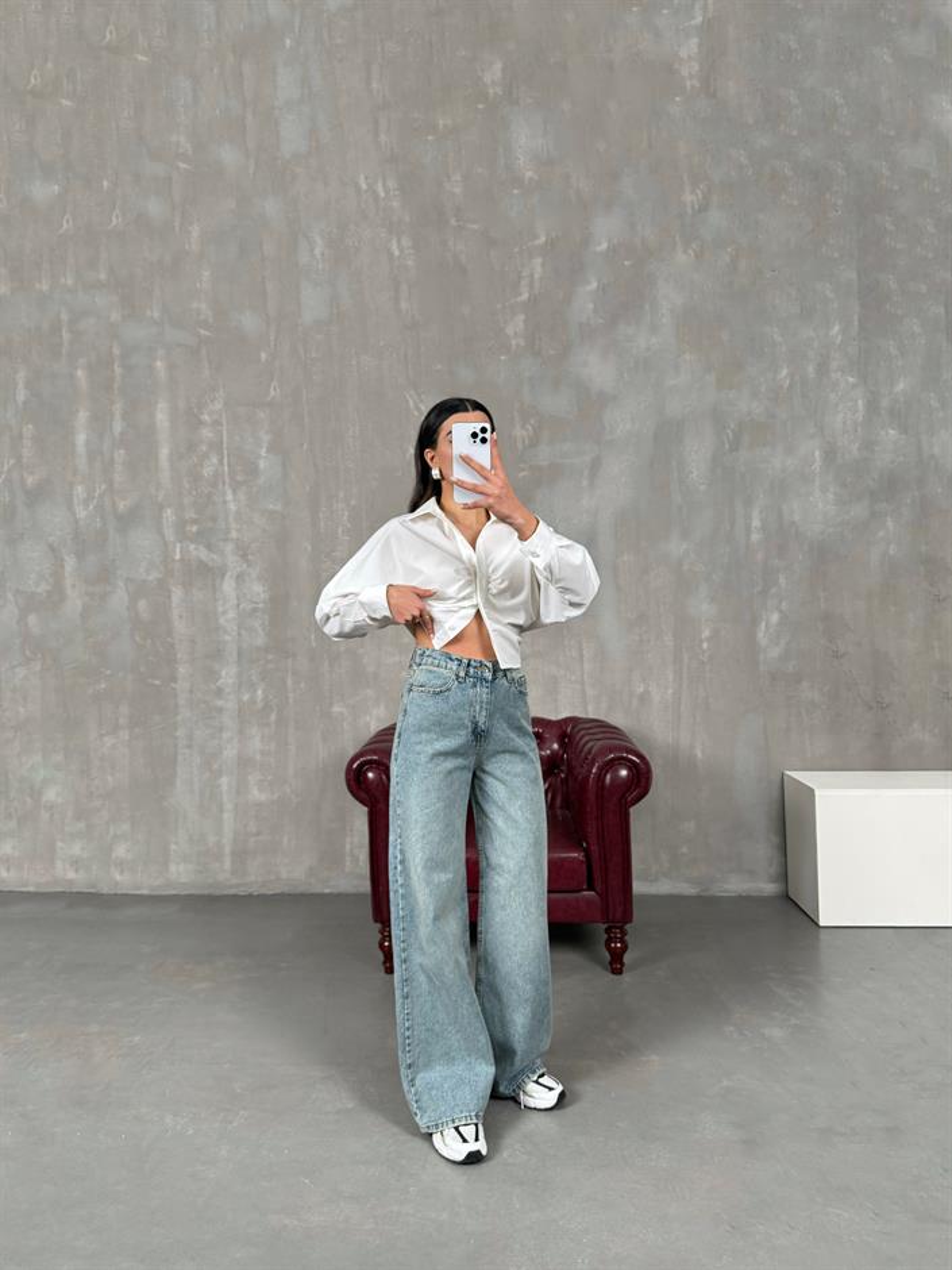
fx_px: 880
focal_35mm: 24
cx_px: 476
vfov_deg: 71.6
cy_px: 635
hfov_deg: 56.8
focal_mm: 6.76
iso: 200
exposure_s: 1/121
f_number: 1.78
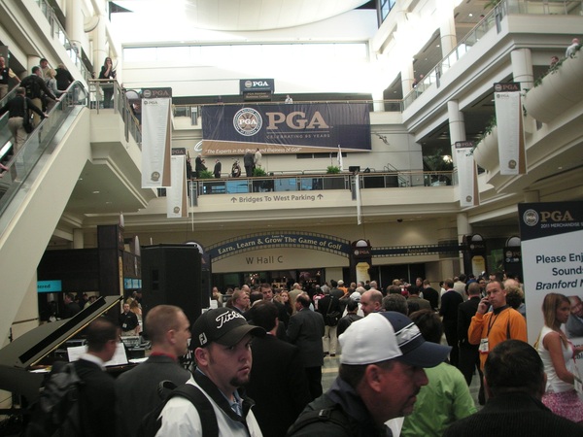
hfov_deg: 49.0
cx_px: 292
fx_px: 640
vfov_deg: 37.7
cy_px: 218
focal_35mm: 38
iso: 80
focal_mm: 6.3
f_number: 3.3
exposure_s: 1/45
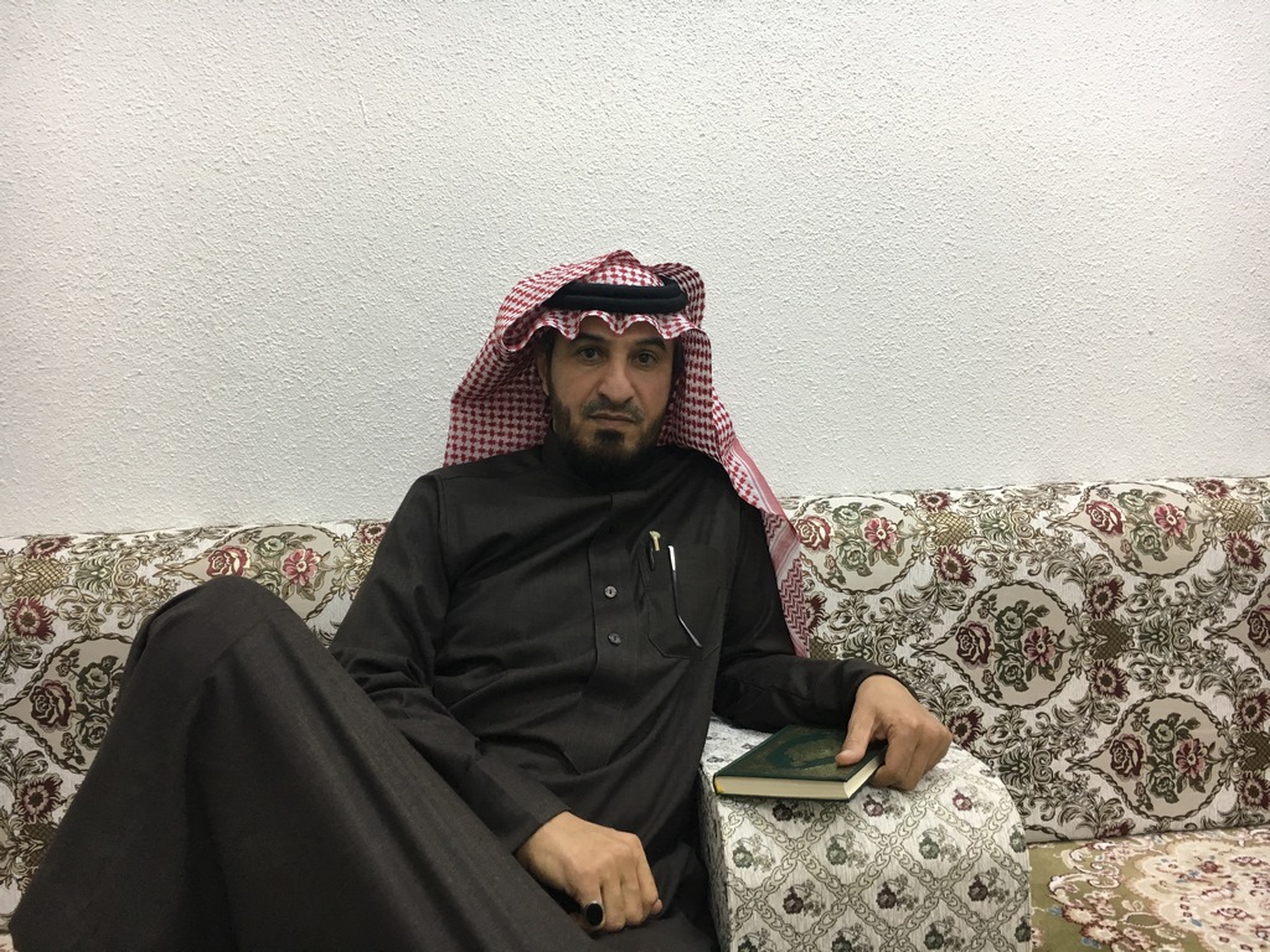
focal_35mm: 29
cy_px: 476
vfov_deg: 48.2
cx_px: 635
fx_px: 1064
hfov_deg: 61.7
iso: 80
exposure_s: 1/30
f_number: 2.2
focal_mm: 4.15
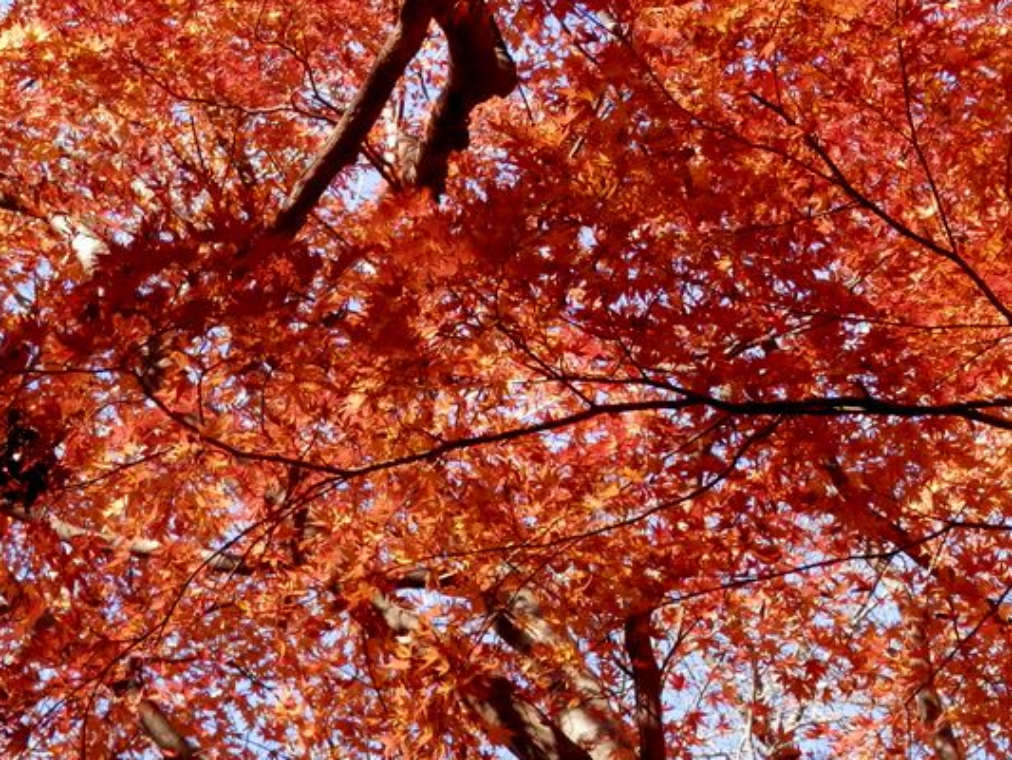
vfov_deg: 12.3
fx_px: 3509
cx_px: 600
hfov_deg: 16.4
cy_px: 236
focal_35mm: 120
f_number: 4.6
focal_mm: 14.4
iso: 100
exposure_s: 1/125
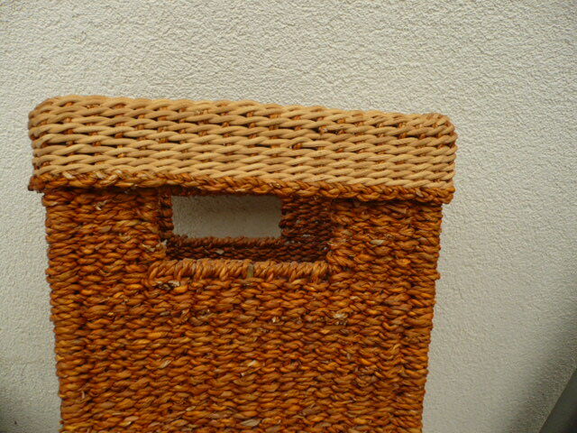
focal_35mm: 35
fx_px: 583
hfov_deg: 52.6
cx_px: 288
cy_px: 216
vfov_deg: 40.7
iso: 100
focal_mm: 5.8
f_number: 2.8
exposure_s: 1/250
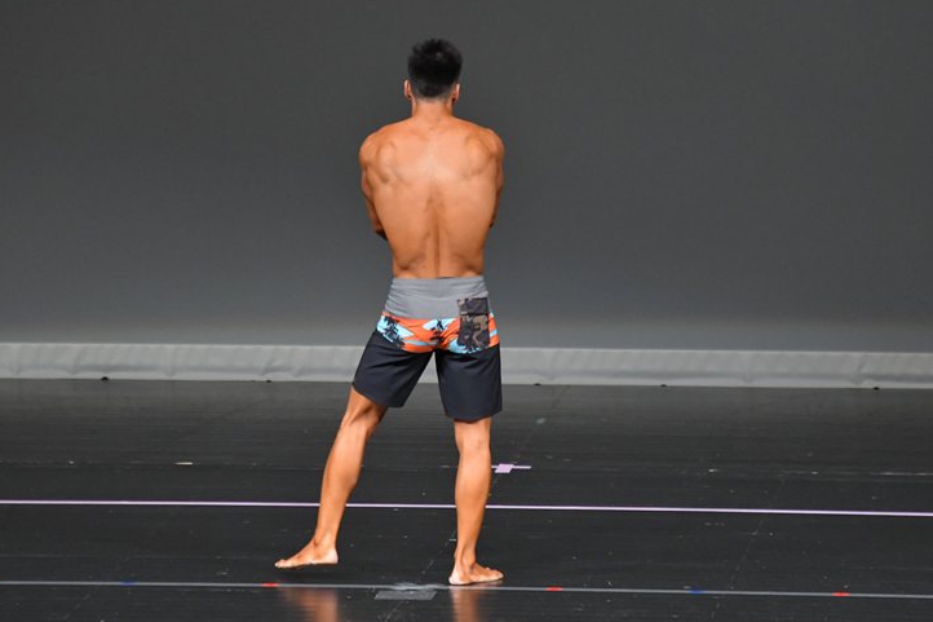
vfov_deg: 4.1
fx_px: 8757
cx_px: 484
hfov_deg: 6.1
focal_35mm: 338
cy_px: 304
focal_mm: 210
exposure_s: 1/400
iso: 4000
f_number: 5.6
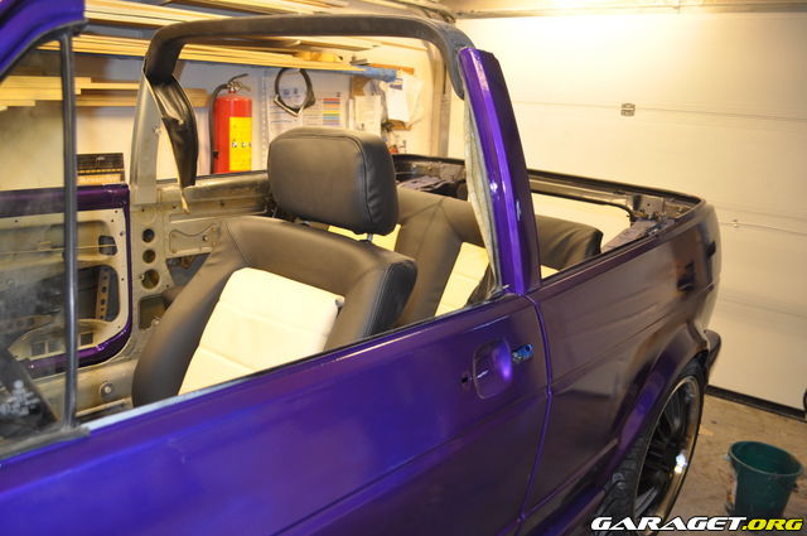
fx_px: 672
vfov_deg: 43.5
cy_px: 268
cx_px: 404
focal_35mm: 30
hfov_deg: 62.0
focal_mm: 20
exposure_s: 1/15
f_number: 3.8
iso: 400
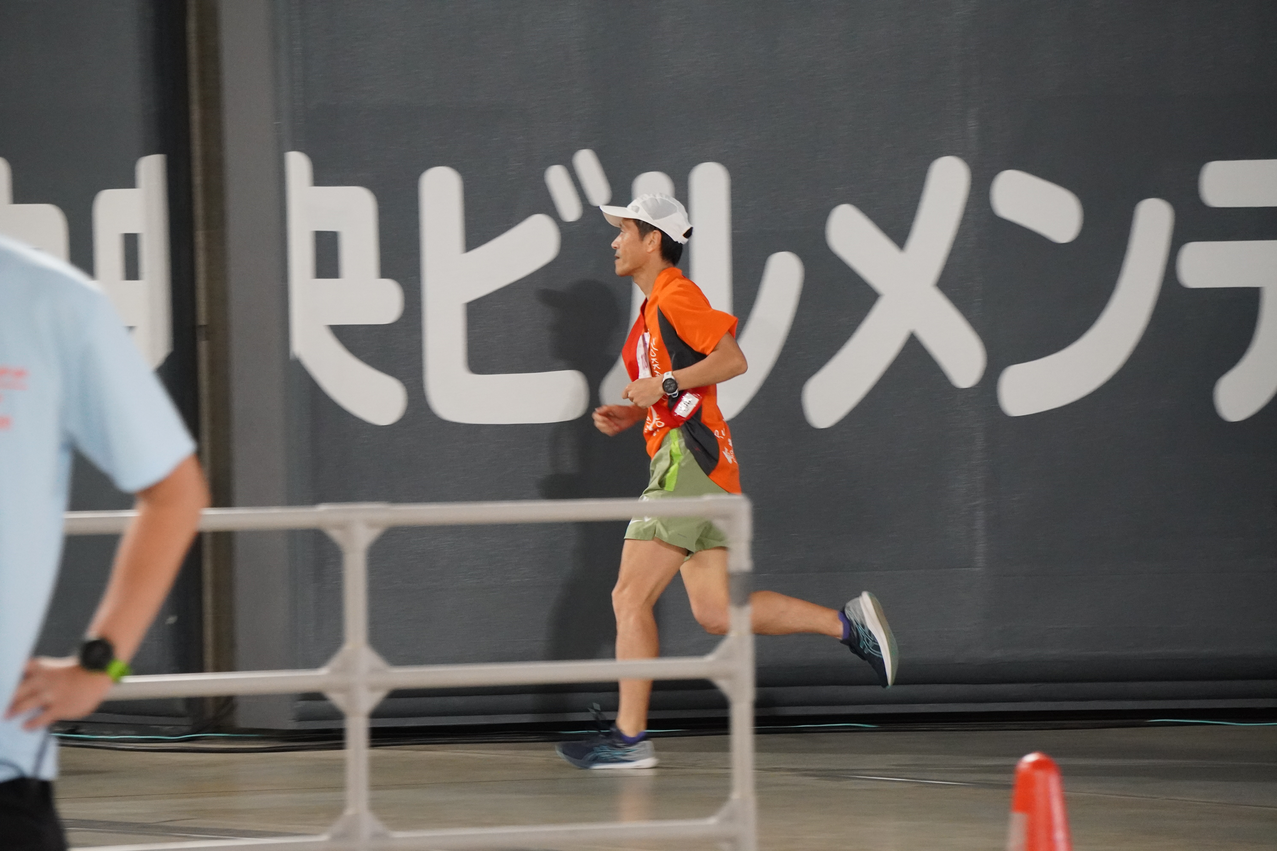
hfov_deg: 11.2
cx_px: 638
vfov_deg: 7.5
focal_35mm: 183
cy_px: 426
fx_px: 6491
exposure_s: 1/200
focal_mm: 122
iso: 4000
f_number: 5.6
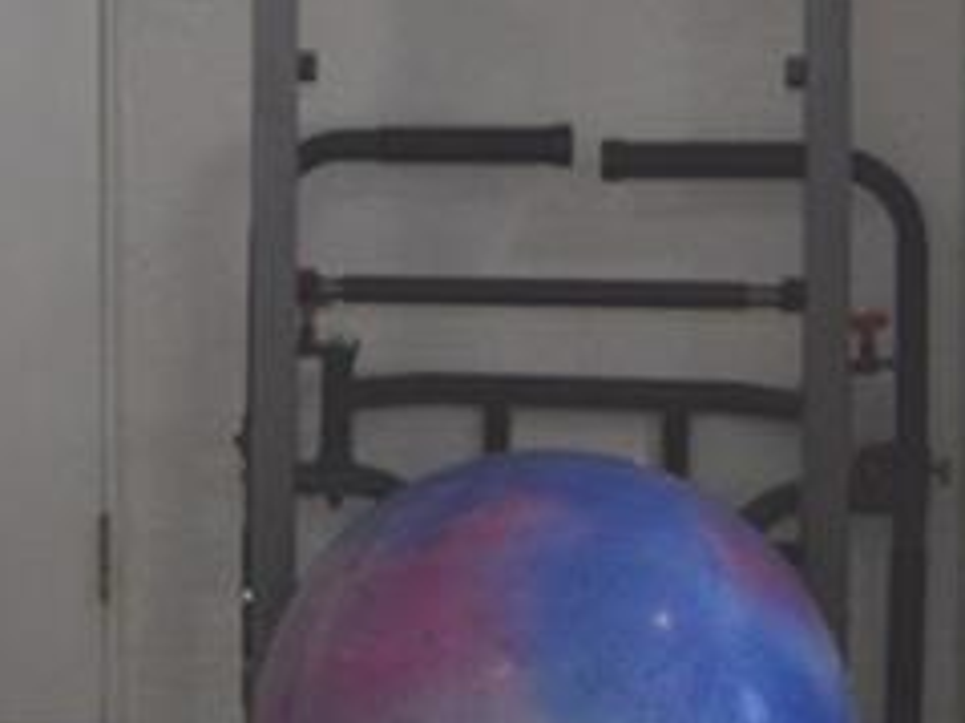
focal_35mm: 193
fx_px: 5378
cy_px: -390
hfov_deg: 10.2
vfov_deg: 7.5
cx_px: -12
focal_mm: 20
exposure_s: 1/100
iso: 400
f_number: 5
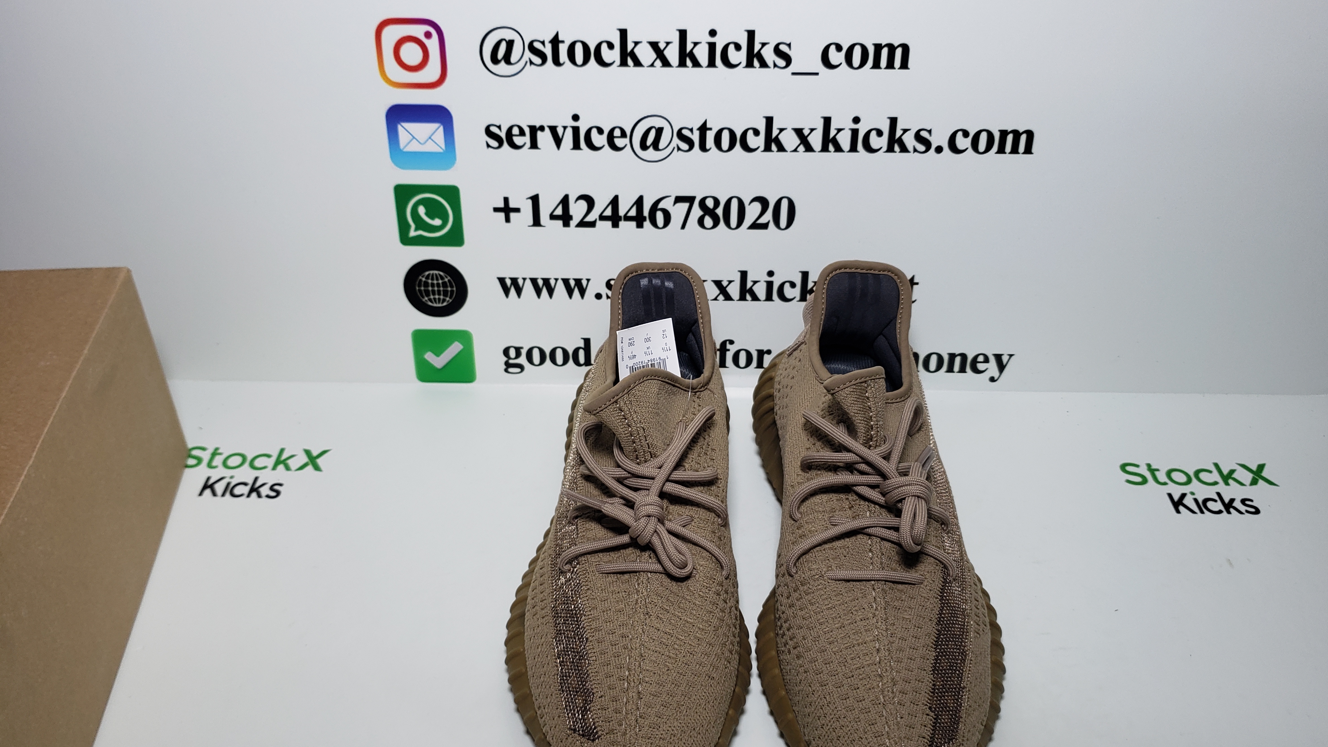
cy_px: 369
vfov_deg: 40.2
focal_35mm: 29
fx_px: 1021
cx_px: 667
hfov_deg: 66.1
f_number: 1.5
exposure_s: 1/435
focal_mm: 4.3
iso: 50
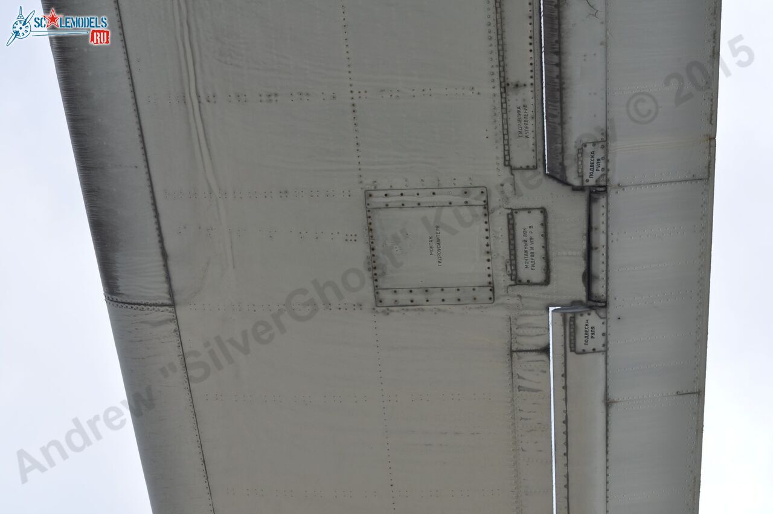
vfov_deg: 13.0
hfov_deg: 19.5
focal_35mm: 105
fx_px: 2252
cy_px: 257
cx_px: 386
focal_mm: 70
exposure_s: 1/160
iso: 200
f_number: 8
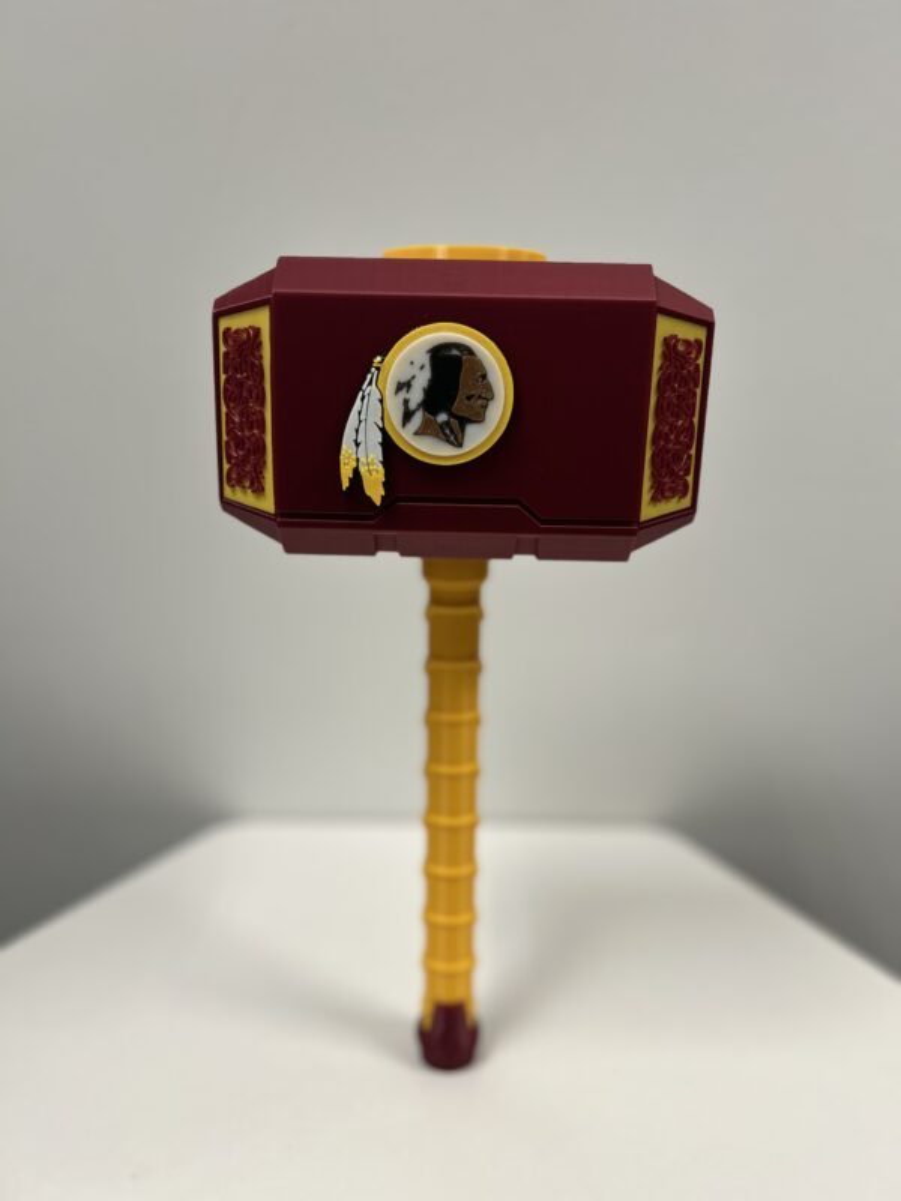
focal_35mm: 26
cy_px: 600
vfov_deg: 67.3
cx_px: 450
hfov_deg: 53.1
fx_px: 902
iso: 100
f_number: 1.5
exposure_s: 1/120
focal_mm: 5.7
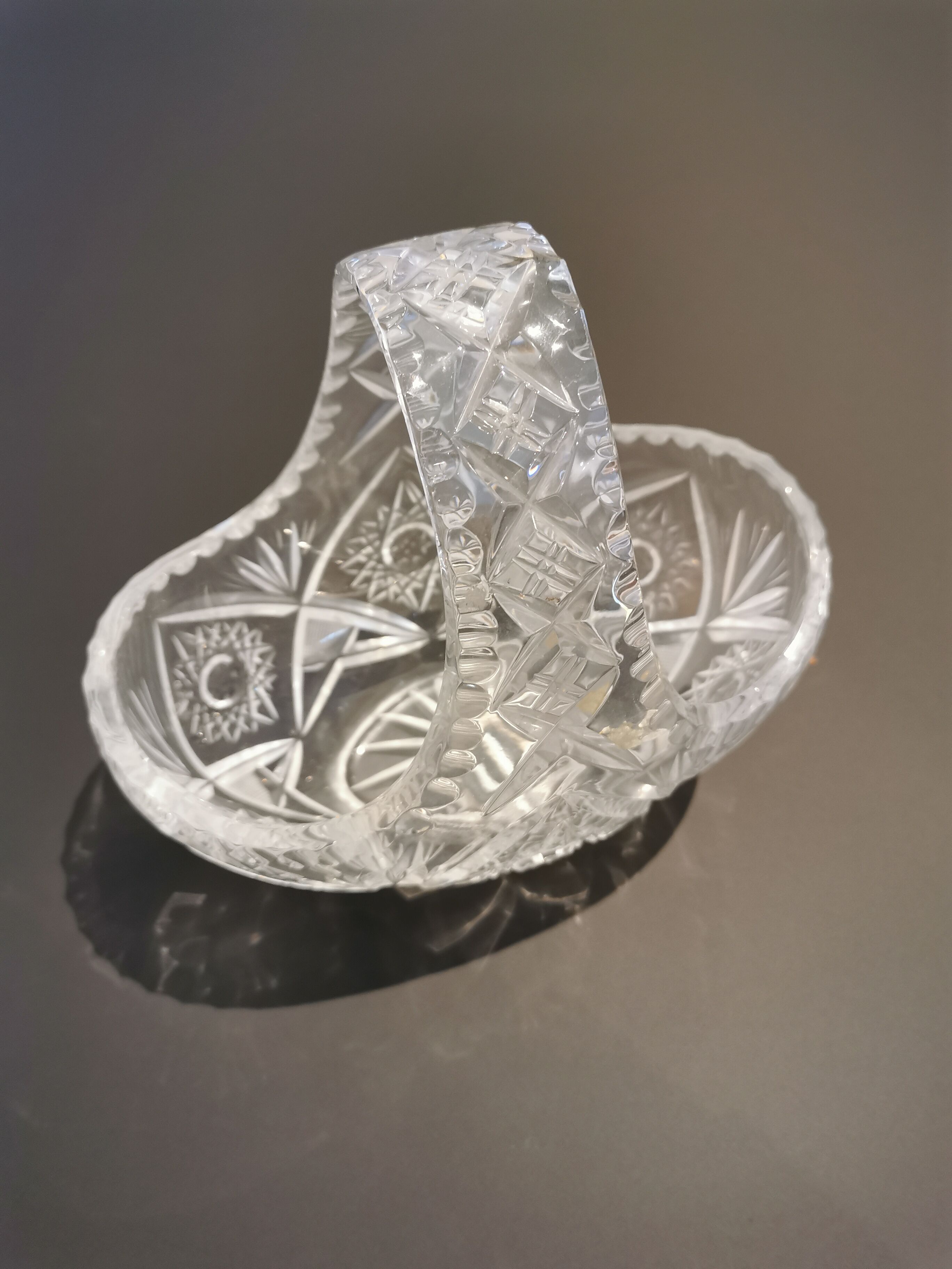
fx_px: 990
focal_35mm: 27
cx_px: 476
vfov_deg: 65.3
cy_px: 634
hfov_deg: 51.4
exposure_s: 1/33.3
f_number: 1.8
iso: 500
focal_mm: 5.58
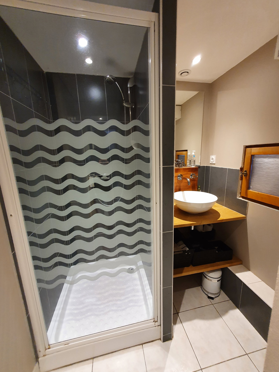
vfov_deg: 106.2
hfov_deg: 89.9
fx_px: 140
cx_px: 140
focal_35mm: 13
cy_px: 186
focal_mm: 1.8
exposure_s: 1/50
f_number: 2.2
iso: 320
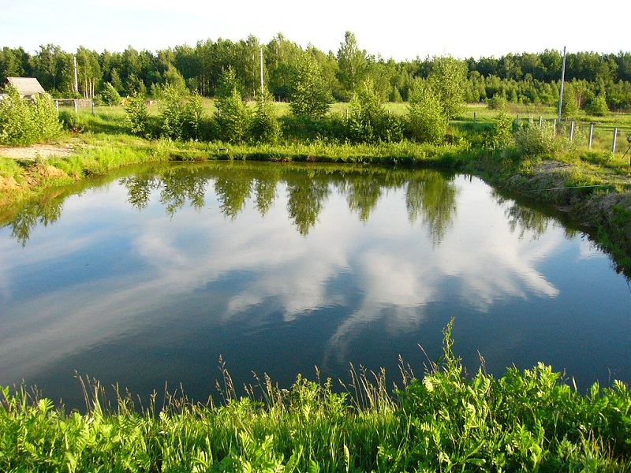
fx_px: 638
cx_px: 316
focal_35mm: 35
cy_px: 236
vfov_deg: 40.7
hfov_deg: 52.6
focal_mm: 5.8
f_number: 8
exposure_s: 1/80
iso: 200
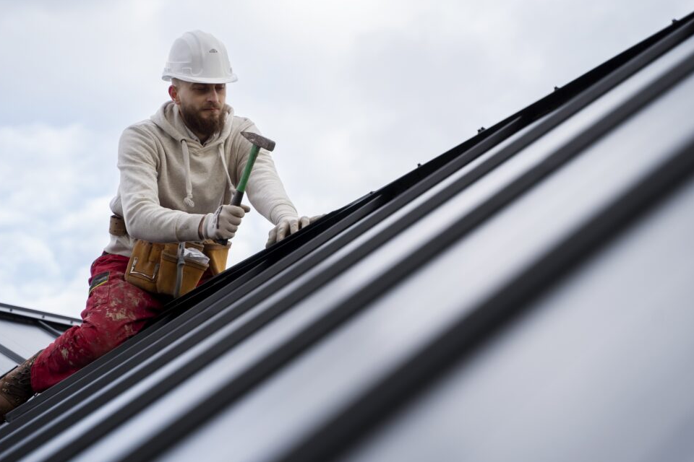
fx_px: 1542
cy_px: 244
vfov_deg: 17.1
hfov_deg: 25.4
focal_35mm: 80
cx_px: 326
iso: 200
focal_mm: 75
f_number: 3.5
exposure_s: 1/320
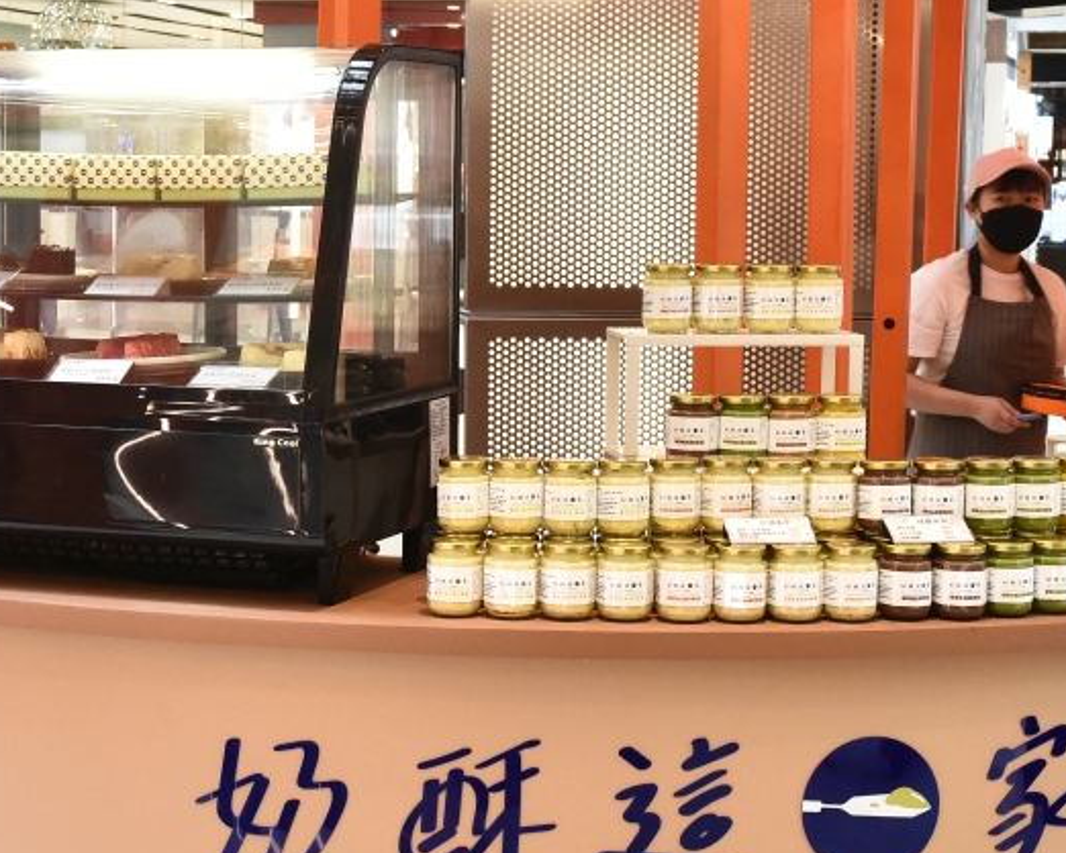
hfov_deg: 23.3
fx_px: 2588
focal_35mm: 82
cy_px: 398
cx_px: 462
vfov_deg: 18.7
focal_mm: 31
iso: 2800
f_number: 8
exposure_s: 1/60
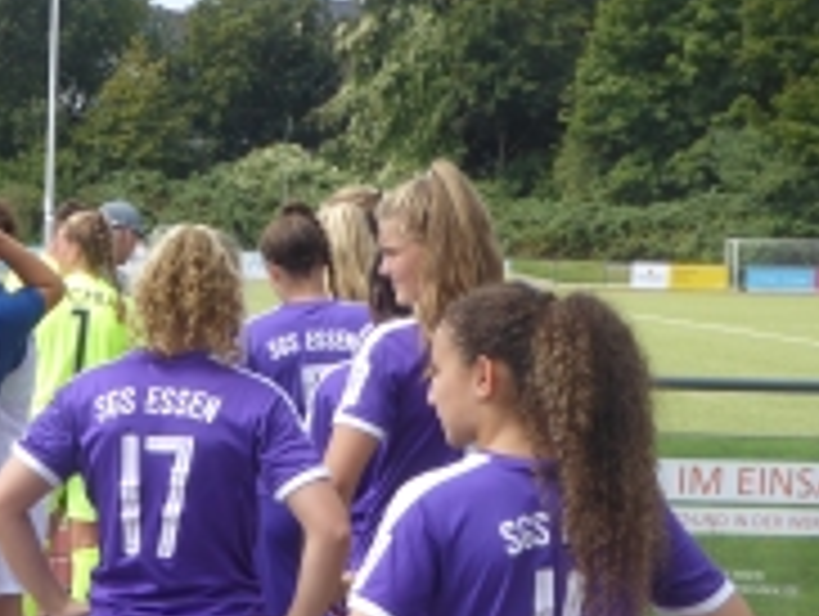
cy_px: 526
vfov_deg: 14.8
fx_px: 2345
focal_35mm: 99
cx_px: 86
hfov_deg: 19.5
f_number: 3.8
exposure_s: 1/320
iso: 80
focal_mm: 7.2
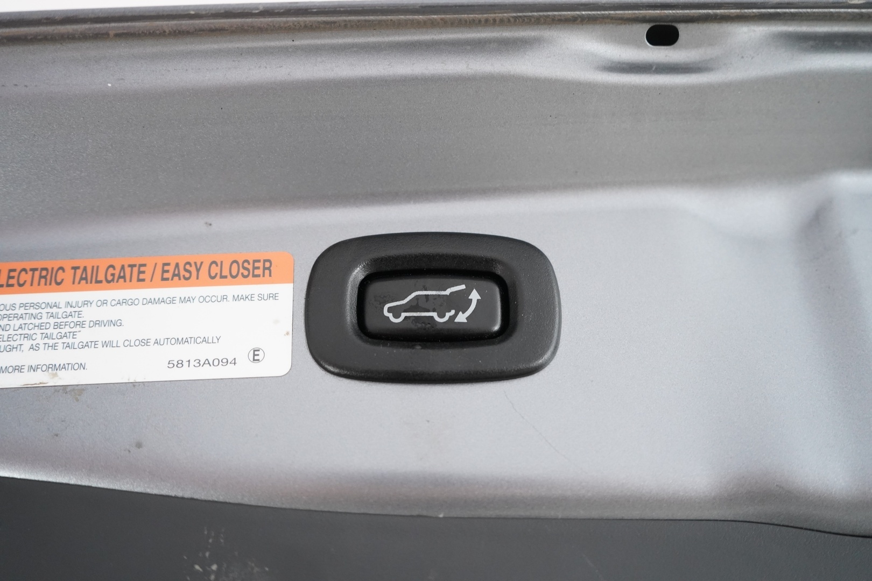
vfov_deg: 35.9
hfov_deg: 51.9
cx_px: 436
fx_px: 896
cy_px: 290
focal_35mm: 37
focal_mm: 37
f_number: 4
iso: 4000
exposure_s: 1/60
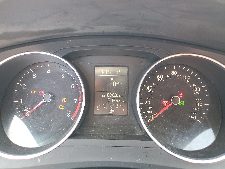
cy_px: 84
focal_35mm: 26
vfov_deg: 53.1
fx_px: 169
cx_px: 112
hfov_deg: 67.3
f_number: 1.5
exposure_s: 1/60.2
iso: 90
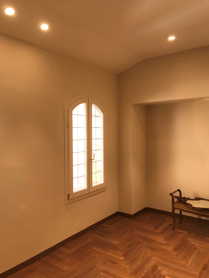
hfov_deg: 49.7
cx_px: 104
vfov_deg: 63.4
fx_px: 225
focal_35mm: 28
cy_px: 139
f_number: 1.8
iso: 25
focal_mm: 3.99
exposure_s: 1/26
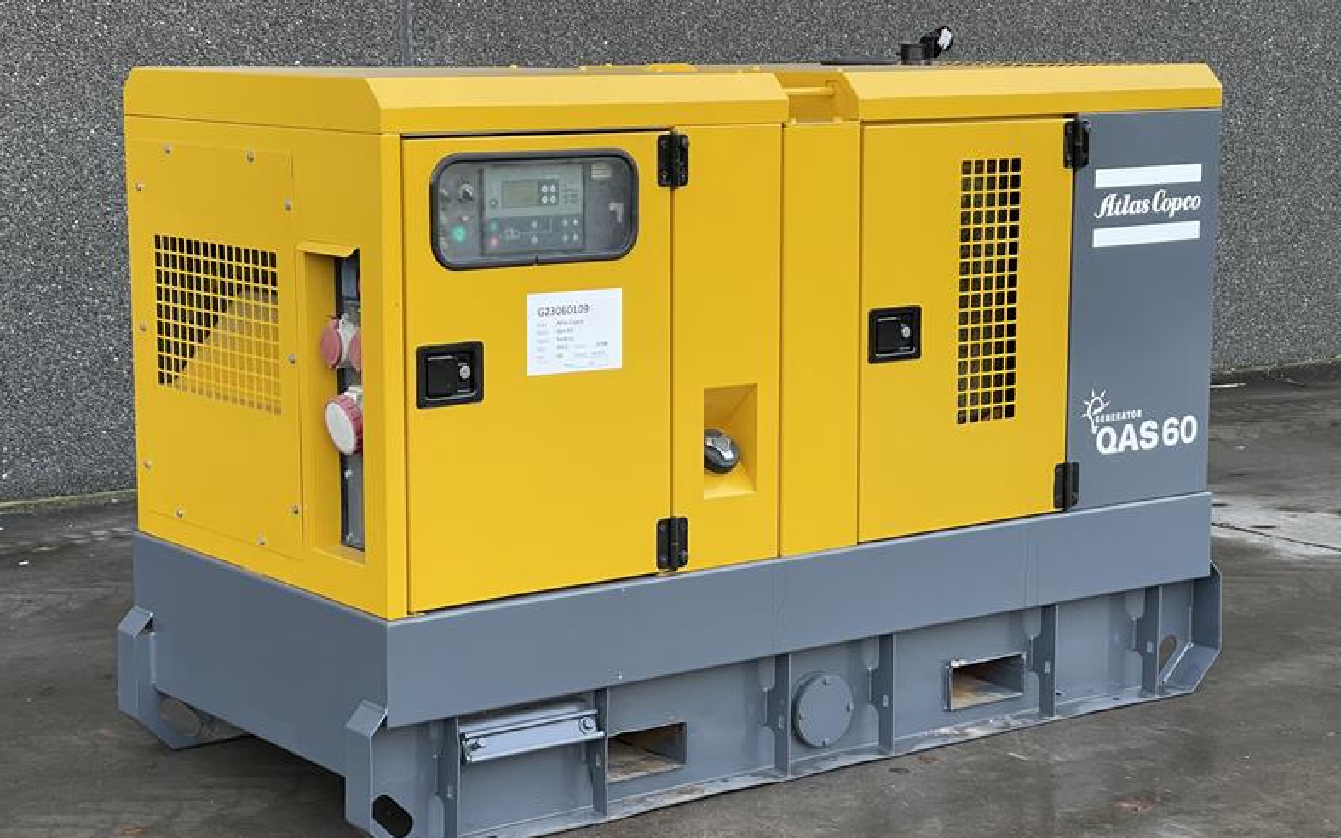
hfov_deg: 29.8
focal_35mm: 69
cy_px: 429
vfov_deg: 18.9
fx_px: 2522
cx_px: 676
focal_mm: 7.5
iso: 100
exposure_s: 1/99
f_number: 2.2
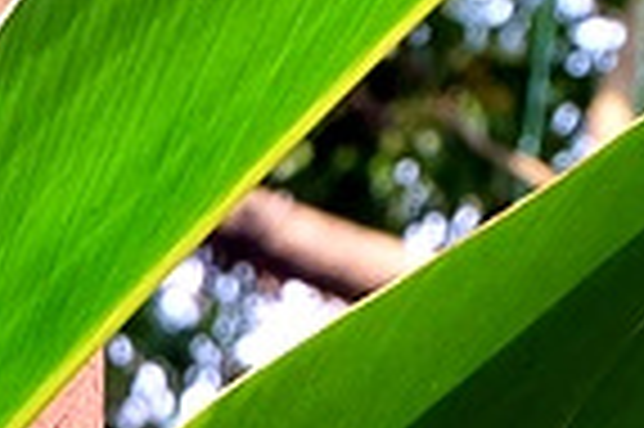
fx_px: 8076
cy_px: 1300
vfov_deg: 3.0
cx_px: -248
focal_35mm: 452
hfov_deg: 4.5
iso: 800
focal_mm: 41.8
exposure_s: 1/150
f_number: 9
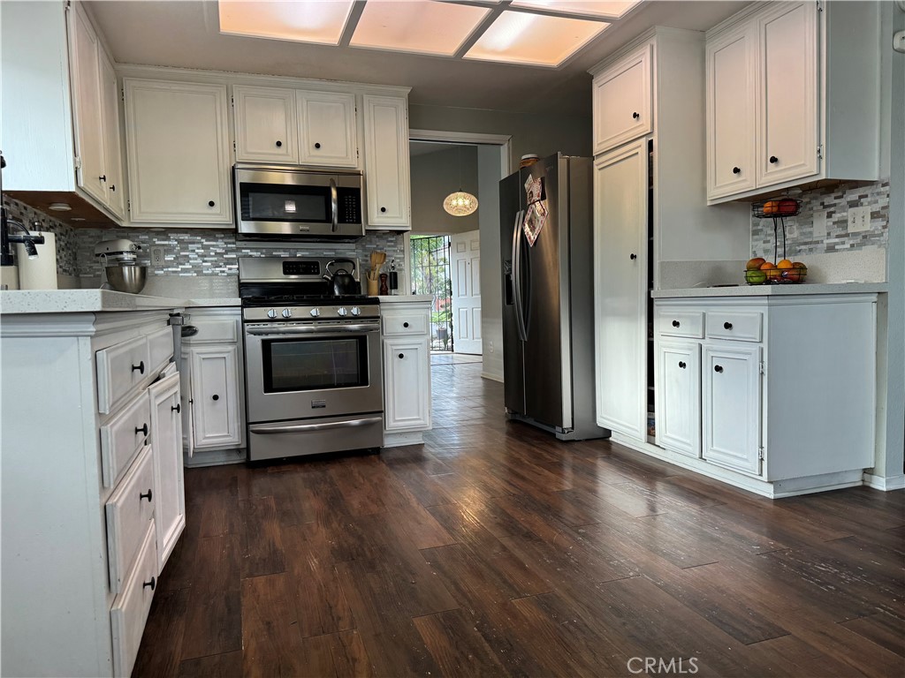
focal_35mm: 24
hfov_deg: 71.6
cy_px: 339
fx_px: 627
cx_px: 452
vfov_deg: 56.8
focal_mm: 6.76
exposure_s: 1/120
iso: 160
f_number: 1.78
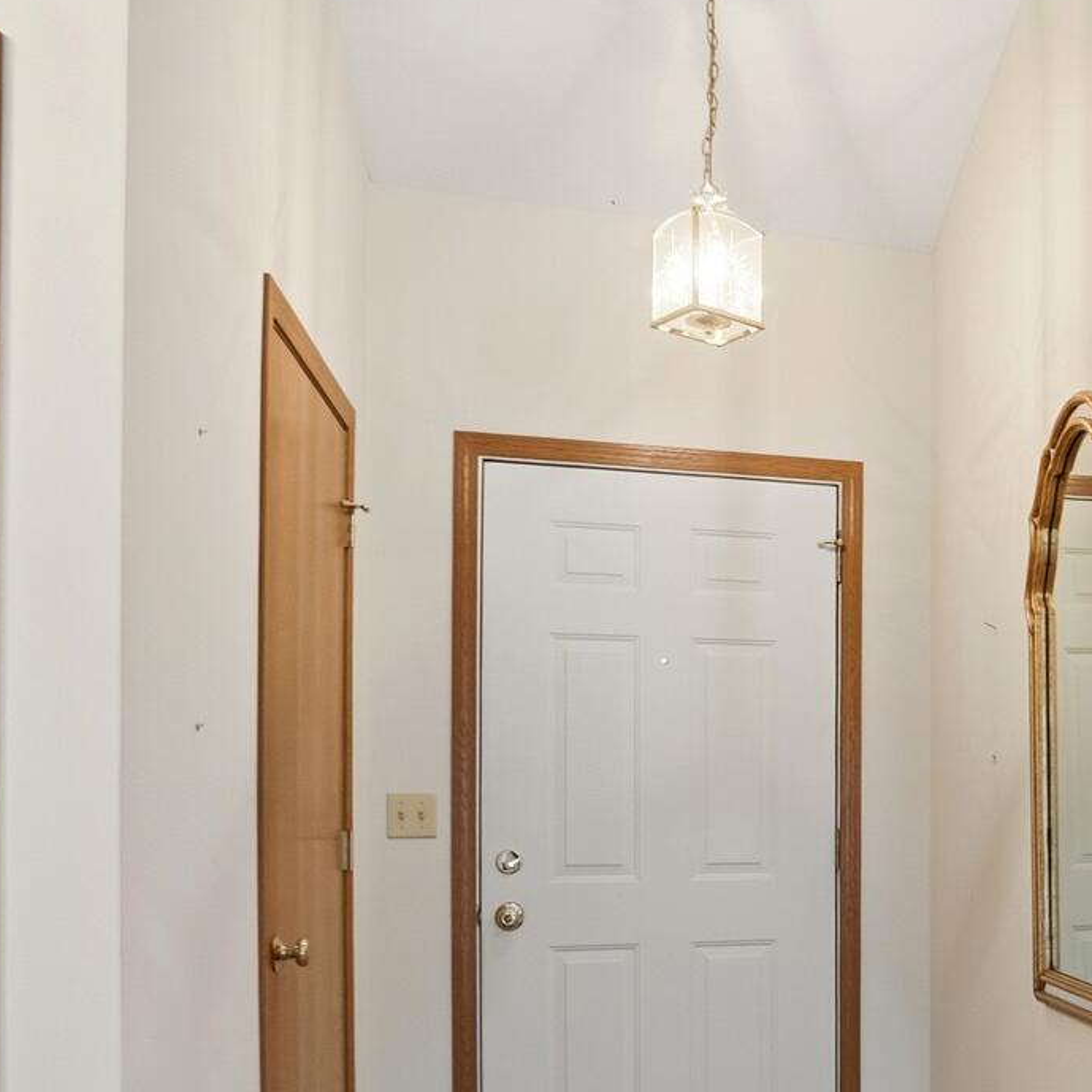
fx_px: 1321
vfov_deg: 43.6
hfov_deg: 38.8
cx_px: 1133
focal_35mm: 37
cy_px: 804
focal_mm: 10
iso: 100
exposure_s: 1/400
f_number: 4
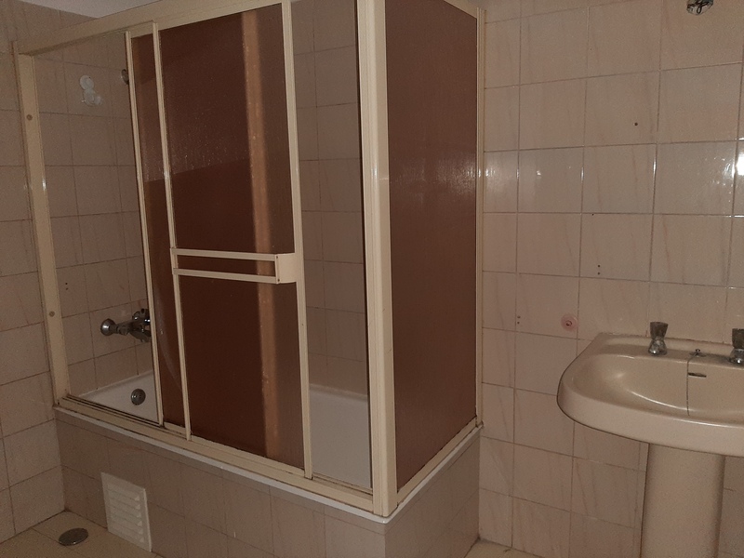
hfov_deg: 65.3
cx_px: 372
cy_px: 279
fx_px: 580
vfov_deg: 51.4
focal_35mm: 27
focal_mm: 3.93
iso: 1000
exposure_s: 1/17
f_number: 1.7
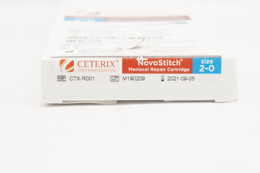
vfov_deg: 16.5
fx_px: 595
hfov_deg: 24.6
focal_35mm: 82
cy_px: 86
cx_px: 130
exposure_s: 1/30
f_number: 11
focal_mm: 55
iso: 800
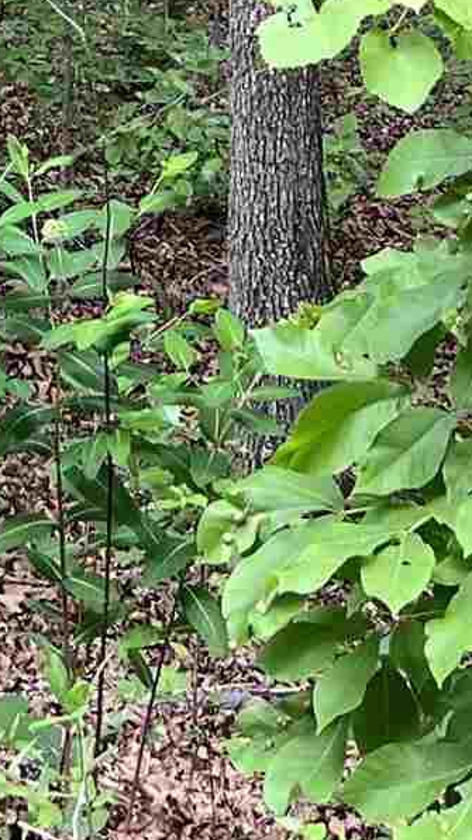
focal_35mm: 146
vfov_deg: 13.4
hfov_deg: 8.2
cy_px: -617
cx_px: -175
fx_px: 3250
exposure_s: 1/121
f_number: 1.5
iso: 32
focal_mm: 5.7
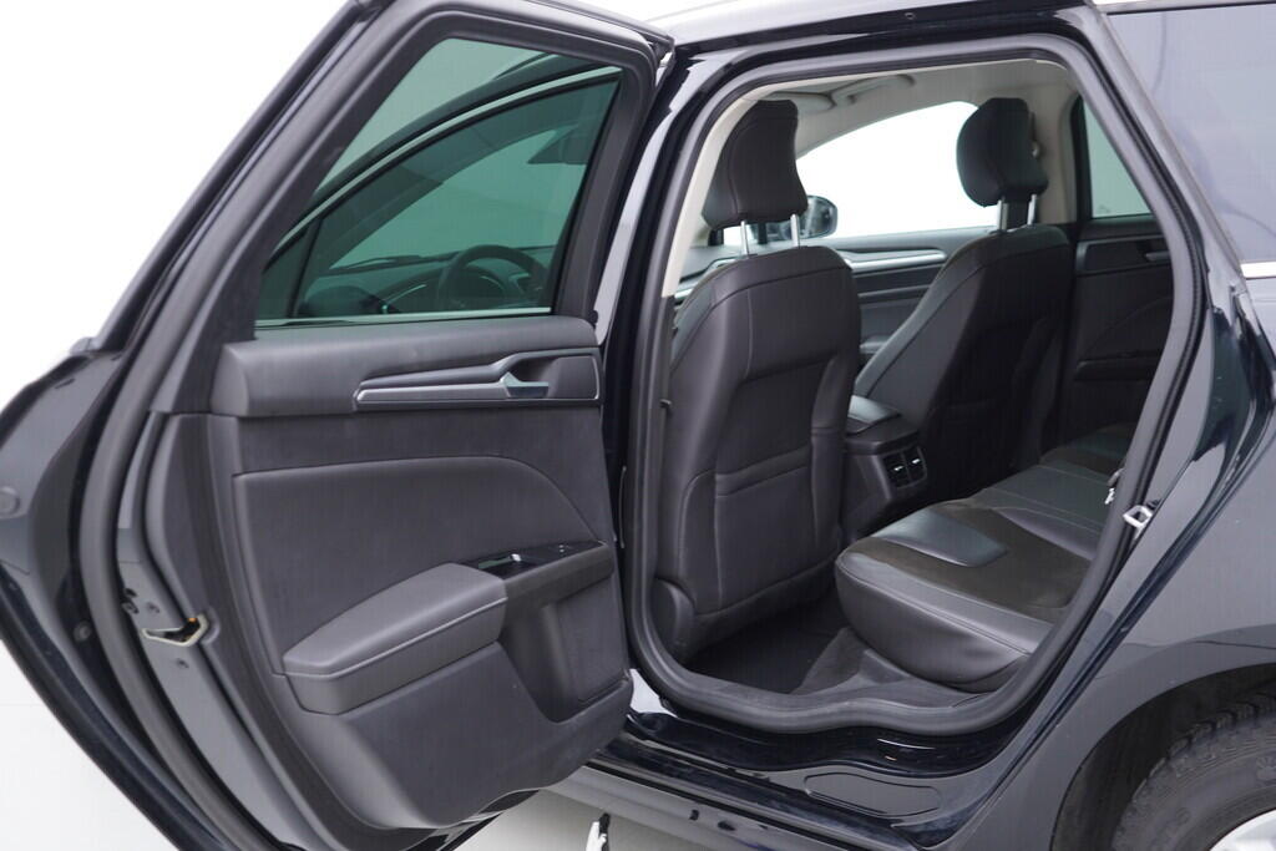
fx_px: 1276
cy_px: 426
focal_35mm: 36
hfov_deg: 53.1
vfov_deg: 36.9
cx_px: 638
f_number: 2.8
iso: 160
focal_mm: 24
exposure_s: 1/40
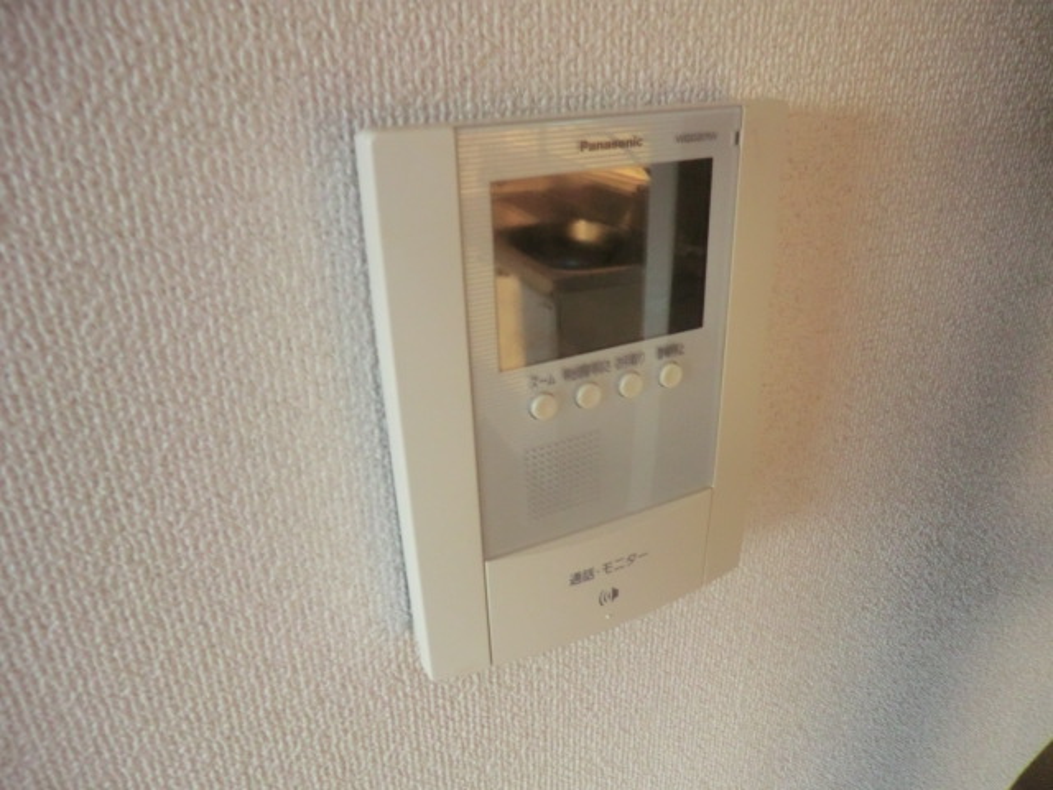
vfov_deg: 56.8
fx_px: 730
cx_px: 526
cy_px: 395
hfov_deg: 71.6
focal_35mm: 24
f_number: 3.2
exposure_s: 1/60
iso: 400
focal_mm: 4.3
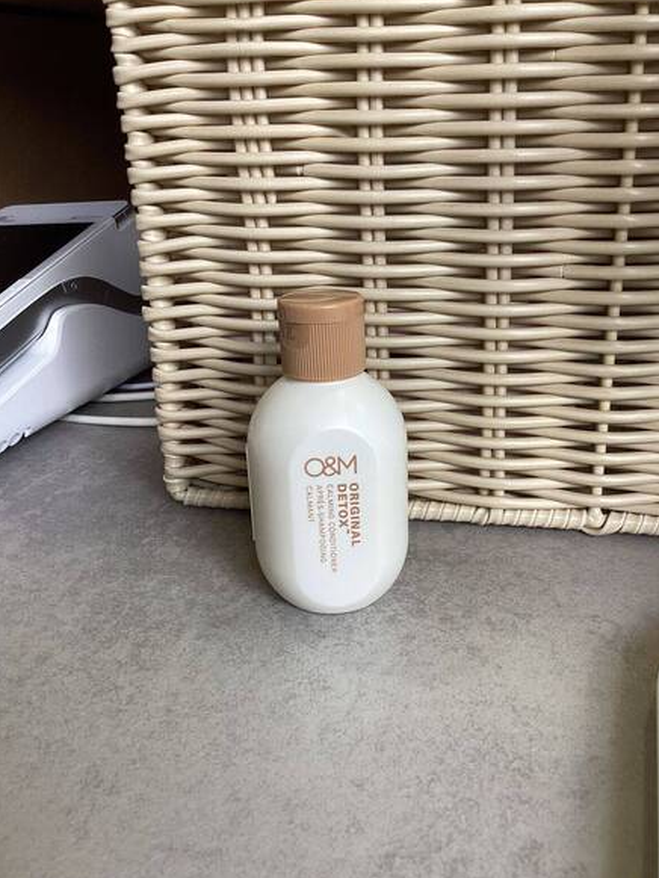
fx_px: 812
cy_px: 431
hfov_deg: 44.2
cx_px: 334
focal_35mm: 32
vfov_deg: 56.8
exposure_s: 1/100
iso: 64
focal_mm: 3.3
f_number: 2.4
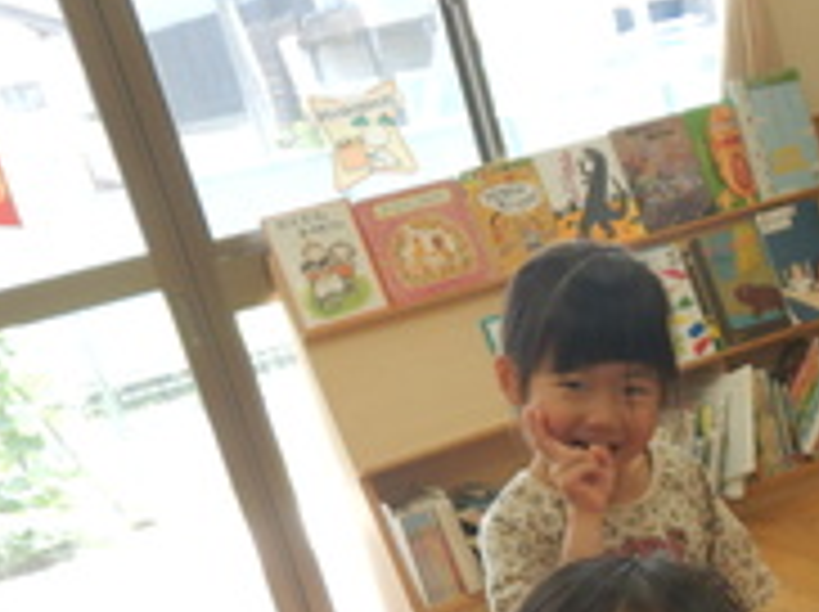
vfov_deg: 20.9
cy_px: 709
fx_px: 1559
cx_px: 819
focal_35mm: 66
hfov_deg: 27.7
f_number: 2.8
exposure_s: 1/80
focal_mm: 4.3
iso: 125
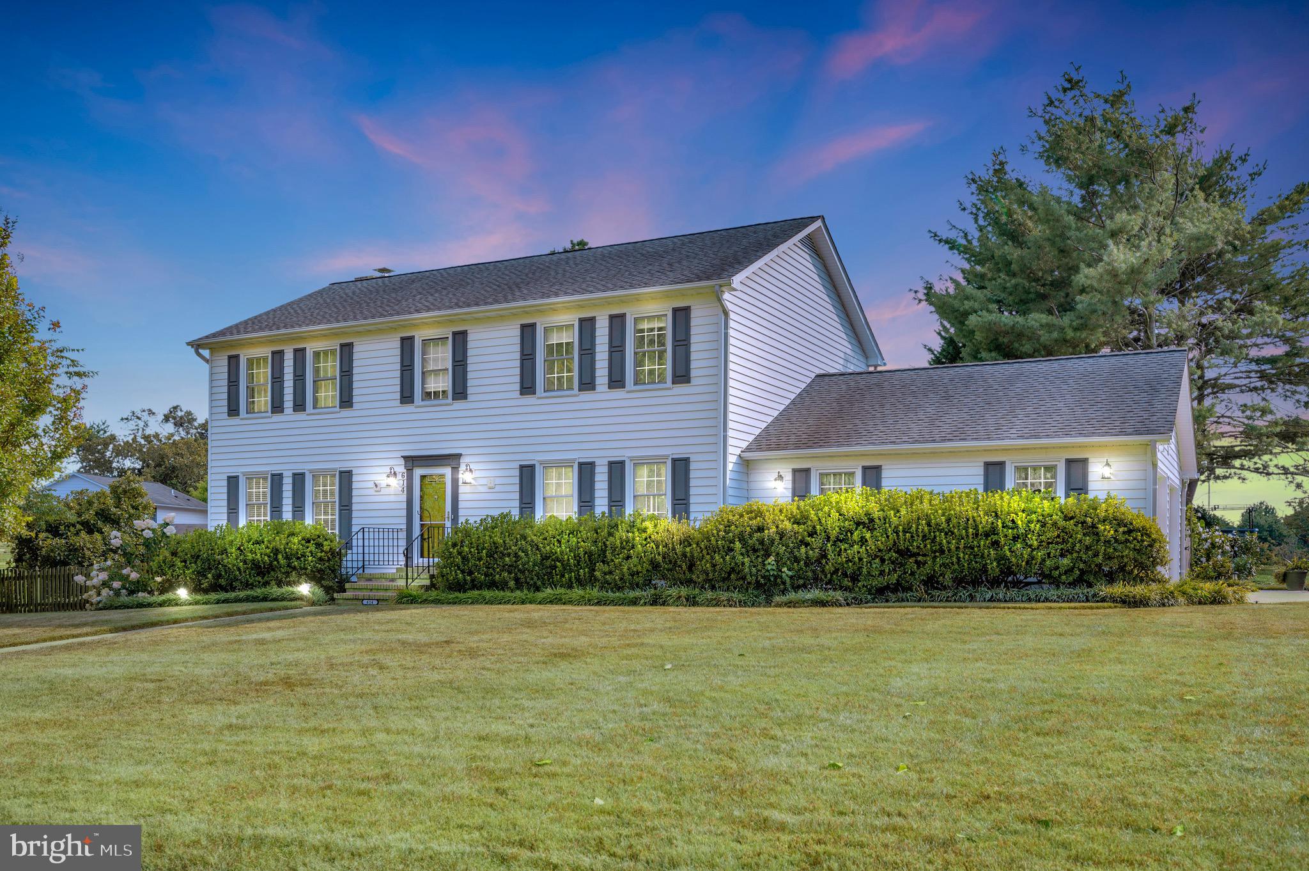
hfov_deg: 62.0
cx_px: 654
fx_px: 1090
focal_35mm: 30
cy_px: 436
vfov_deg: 43.5
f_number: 7.1
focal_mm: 30
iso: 100
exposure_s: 1/400
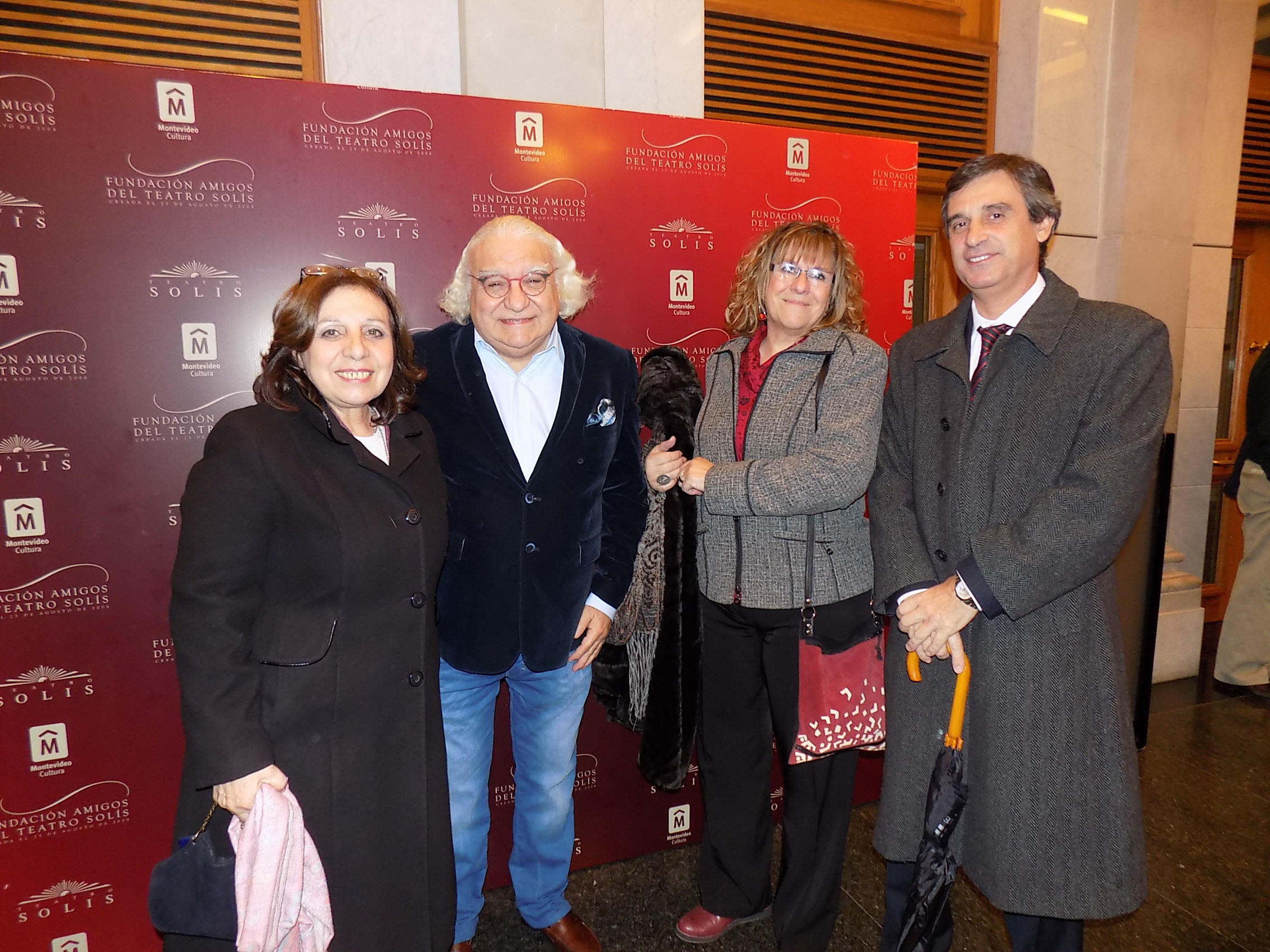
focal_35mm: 23
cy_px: 476
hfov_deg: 73.9
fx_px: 844
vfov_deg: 58.9
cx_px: 635
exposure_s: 1/30
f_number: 3.1
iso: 220
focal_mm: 4
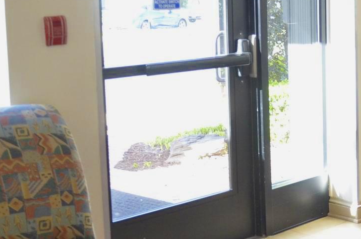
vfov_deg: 17.8
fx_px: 760
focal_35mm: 76
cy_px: 60
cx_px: 474
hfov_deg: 23.5
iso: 1600
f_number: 3.5
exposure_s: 1/160
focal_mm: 18
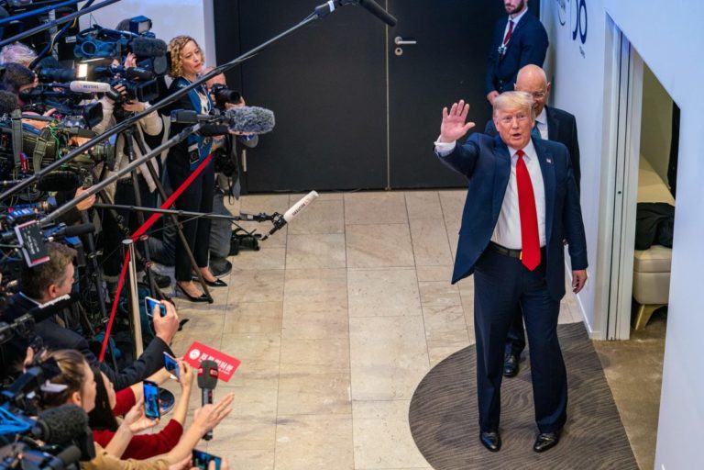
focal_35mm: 70
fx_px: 1369
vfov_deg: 19.5
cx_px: 352
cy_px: 235
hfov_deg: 28.8
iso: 1250
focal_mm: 70
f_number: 3.2
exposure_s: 1/250
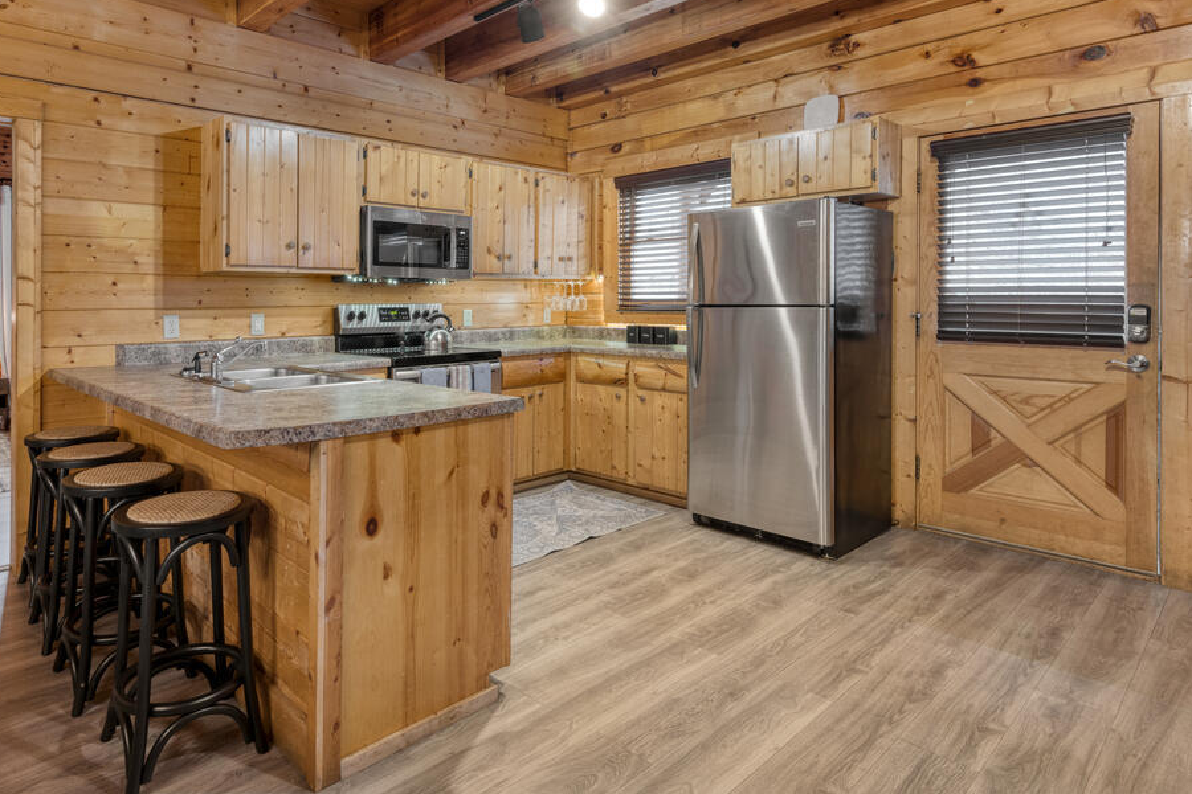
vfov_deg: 59.5
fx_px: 684
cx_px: 499
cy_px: 299
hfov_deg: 81.5
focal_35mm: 21
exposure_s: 1.3
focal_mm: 15.5
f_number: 8
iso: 200
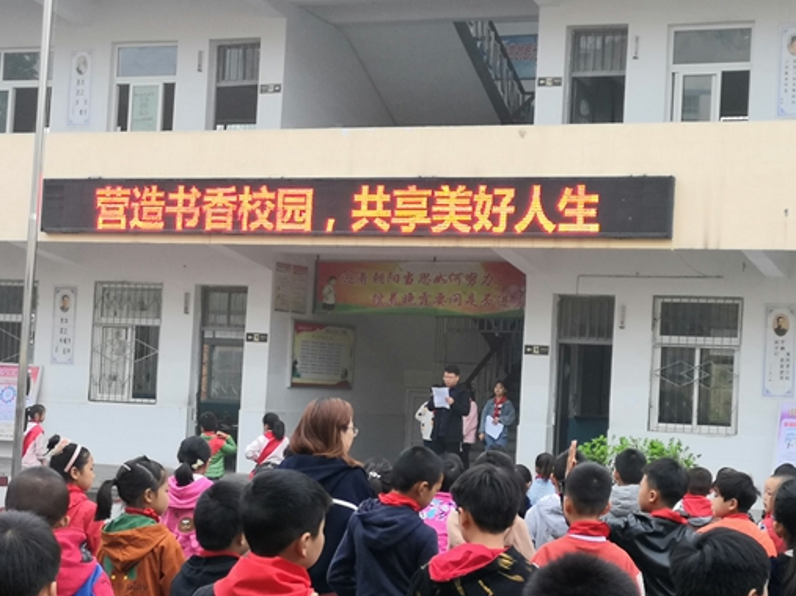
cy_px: 348
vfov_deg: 20.7
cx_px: 517
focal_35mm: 71
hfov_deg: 27.3
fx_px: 1632
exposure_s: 1/100
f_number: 1.8
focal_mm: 4.75
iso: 100
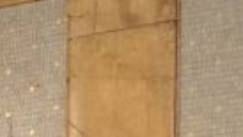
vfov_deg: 5.5
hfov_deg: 8.2
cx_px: -585
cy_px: 436
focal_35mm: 204
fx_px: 1314
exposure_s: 1/25
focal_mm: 5.23
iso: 500
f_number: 1.8
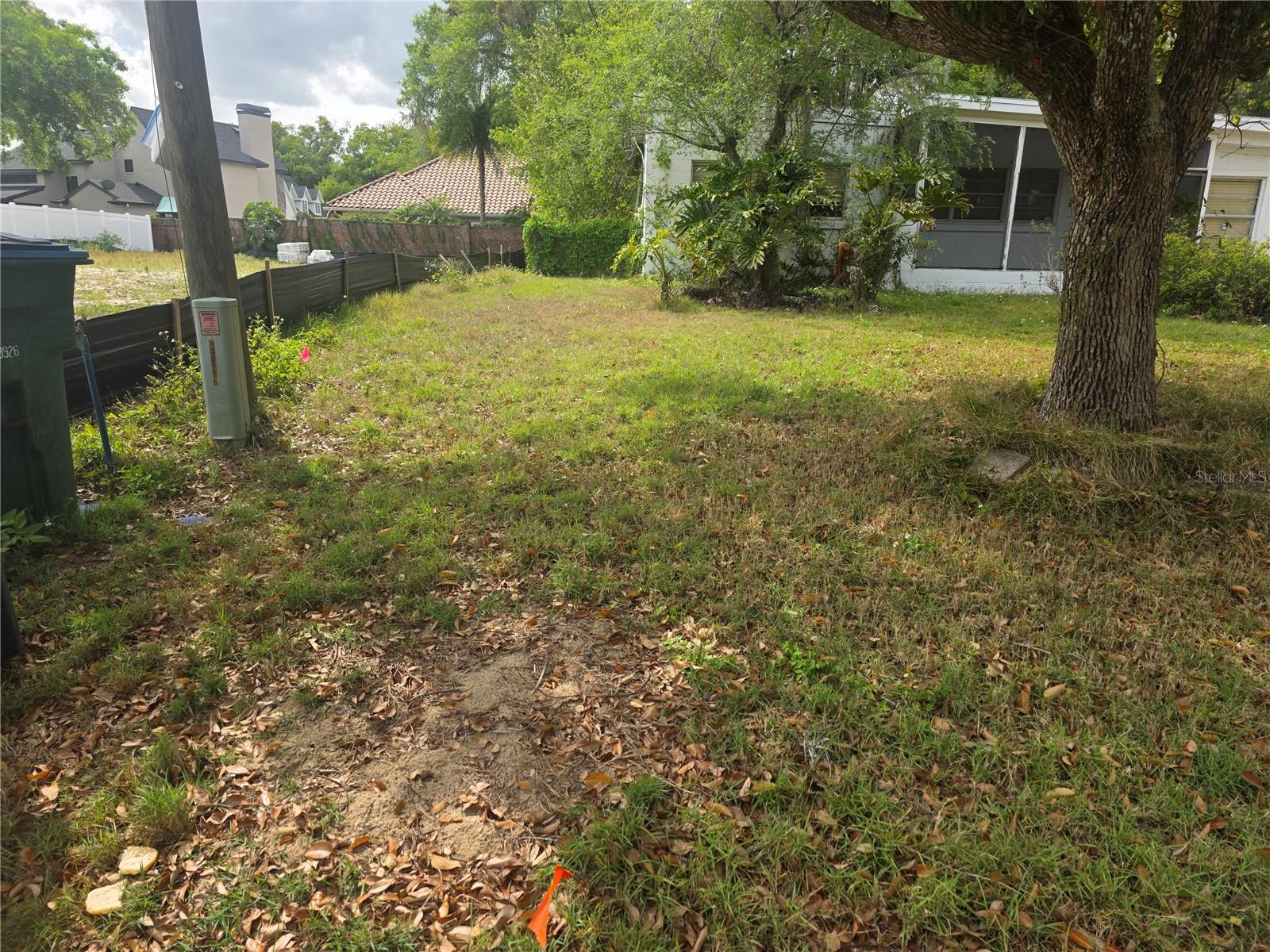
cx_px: 635
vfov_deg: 58.9
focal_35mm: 23
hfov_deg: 73.9
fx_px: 844
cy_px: 476
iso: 80
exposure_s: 1/2186
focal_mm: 6.3
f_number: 1.7
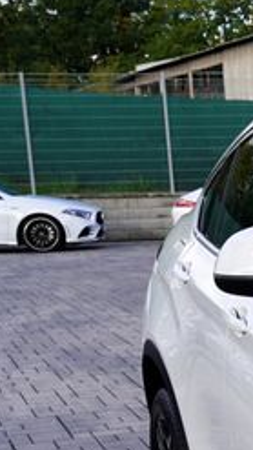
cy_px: 470
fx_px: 1550
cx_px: 779
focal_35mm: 130
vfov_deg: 16.1
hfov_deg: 7.9
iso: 100
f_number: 8
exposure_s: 1/125
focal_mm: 30
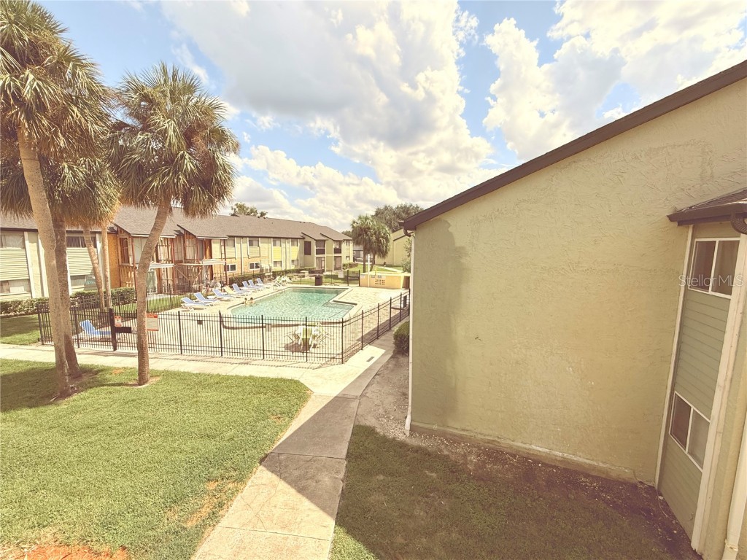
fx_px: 302
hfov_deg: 102.1
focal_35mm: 14
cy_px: 280
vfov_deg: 85.7
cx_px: 374
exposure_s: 1/3125
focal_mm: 2.22
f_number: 2.2
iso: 50
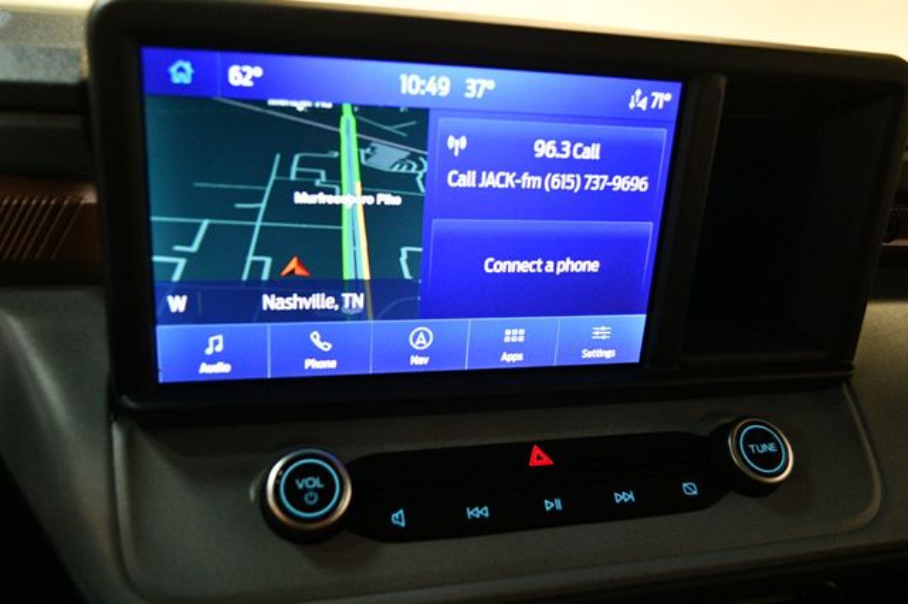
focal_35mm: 30
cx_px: 454
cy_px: 302
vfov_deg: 43.6
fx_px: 756
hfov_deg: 62.0
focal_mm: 20
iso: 3200
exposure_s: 1/80
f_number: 3.8
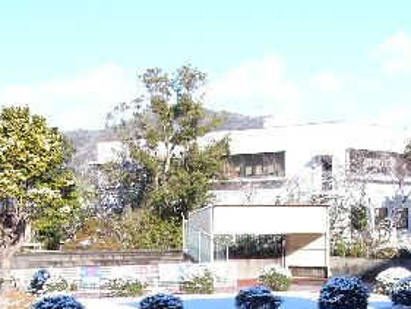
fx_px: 974
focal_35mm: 82
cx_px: 170
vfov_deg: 17.5
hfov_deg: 23.8
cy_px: 325
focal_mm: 6
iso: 100
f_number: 5.6
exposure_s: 1/640
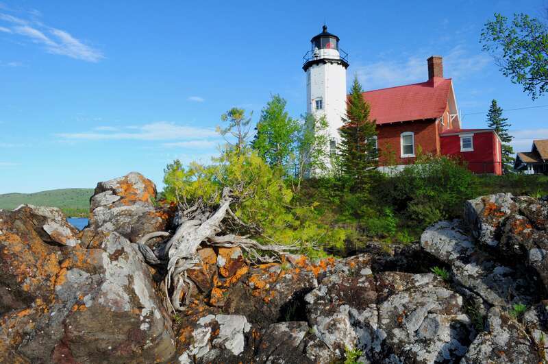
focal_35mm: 27
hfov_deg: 67.5
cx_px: 274
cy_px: 182
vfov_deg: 47.8
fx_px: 410
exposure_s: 1/50
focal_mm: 18
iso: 200
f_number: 22
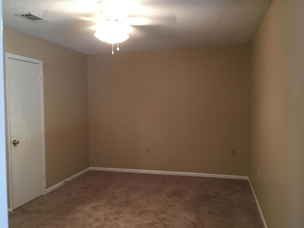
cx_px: 152
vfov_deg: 48.2
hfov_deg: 61.7
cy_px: 114
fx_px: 255
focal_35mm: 29
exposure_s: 1/10
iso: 80
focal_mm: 4.15
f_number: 2.2
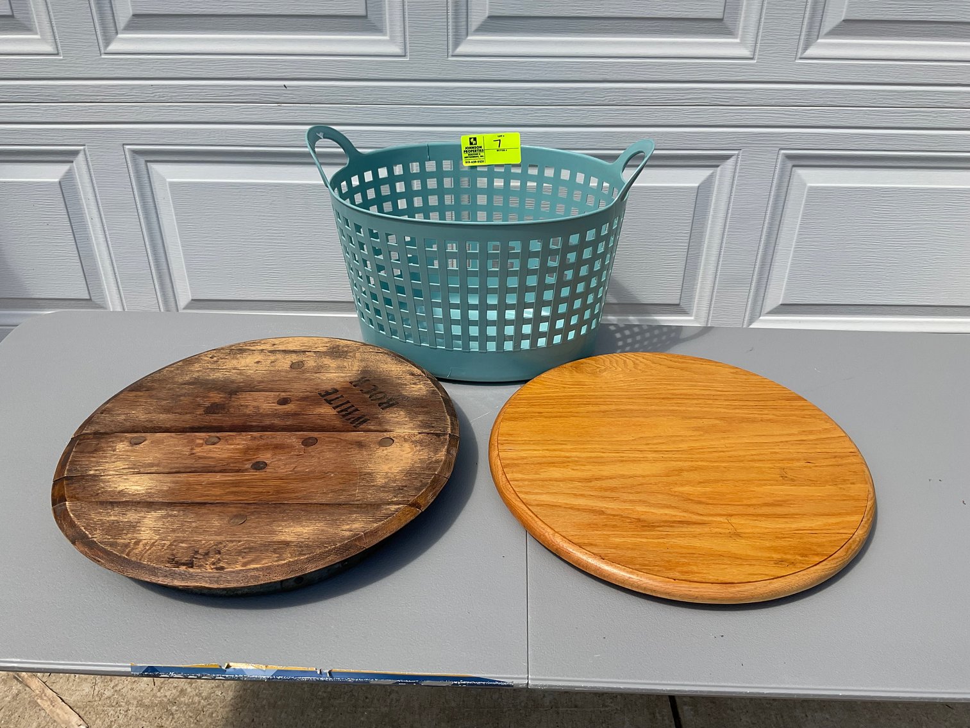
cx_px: 485
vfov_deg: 48.2
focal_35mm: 29
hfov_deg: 61.7
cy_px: 364
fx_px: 813
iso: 16
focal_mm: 3
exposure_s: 1/1786
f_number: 1.8
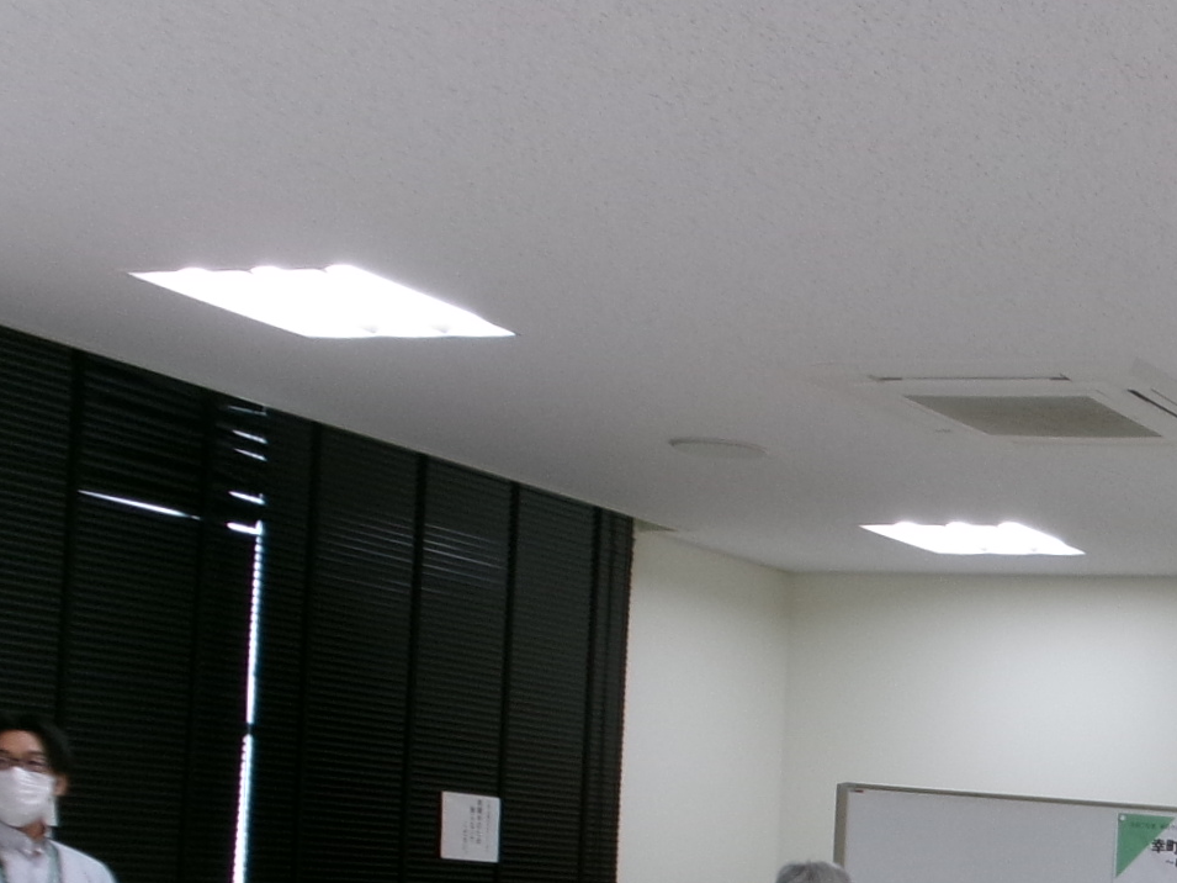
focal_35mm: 76
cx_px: 1427
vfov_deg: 18.6
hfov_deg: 23.4
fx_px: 2584
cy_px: 973
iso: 138
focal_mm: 5.1
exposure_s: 1/34
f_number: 3.9
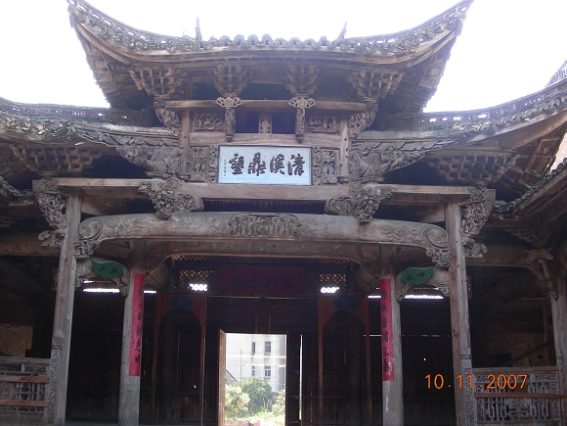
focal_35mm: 38
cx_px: 284
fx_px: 622
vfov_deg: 37.7
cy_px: 213
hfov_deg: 49.0
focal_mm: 6.3
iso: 50
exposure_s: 1/66.6
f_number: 3.5
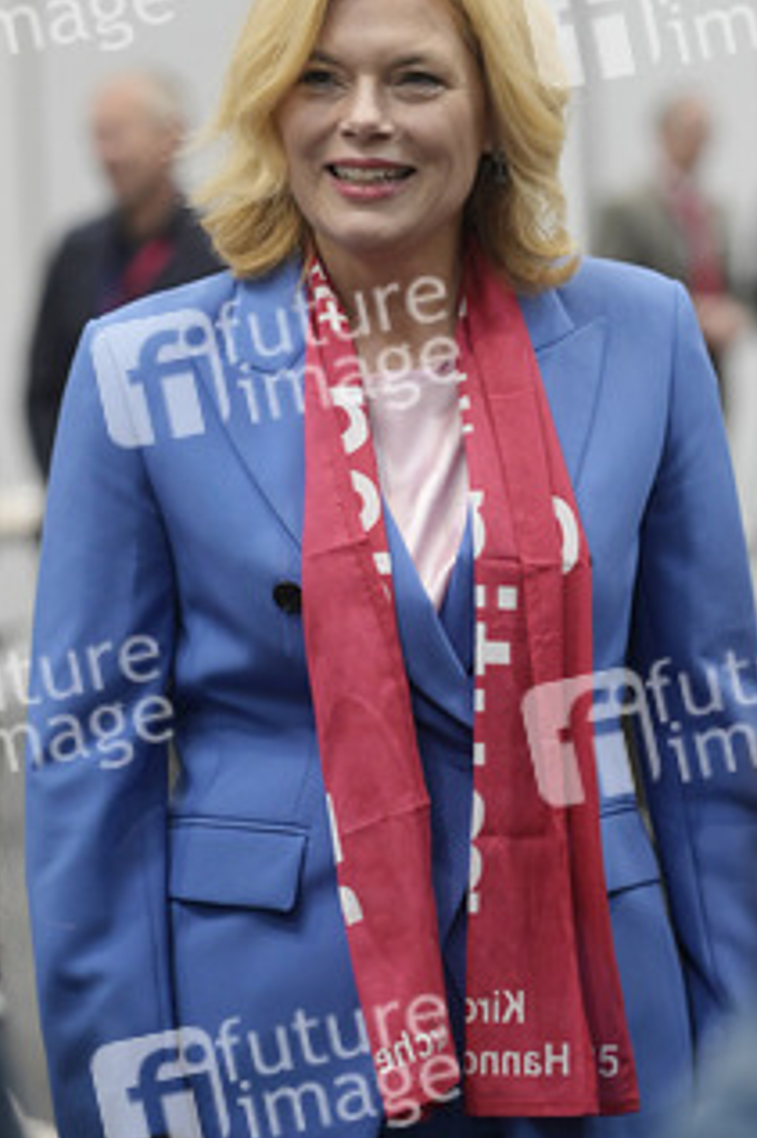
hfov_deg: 8.4
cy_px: 542
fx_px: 5178
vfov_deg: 12.5
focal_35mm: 164
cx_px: 380
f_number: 4
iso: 2500
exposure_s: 1/500
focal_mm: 130
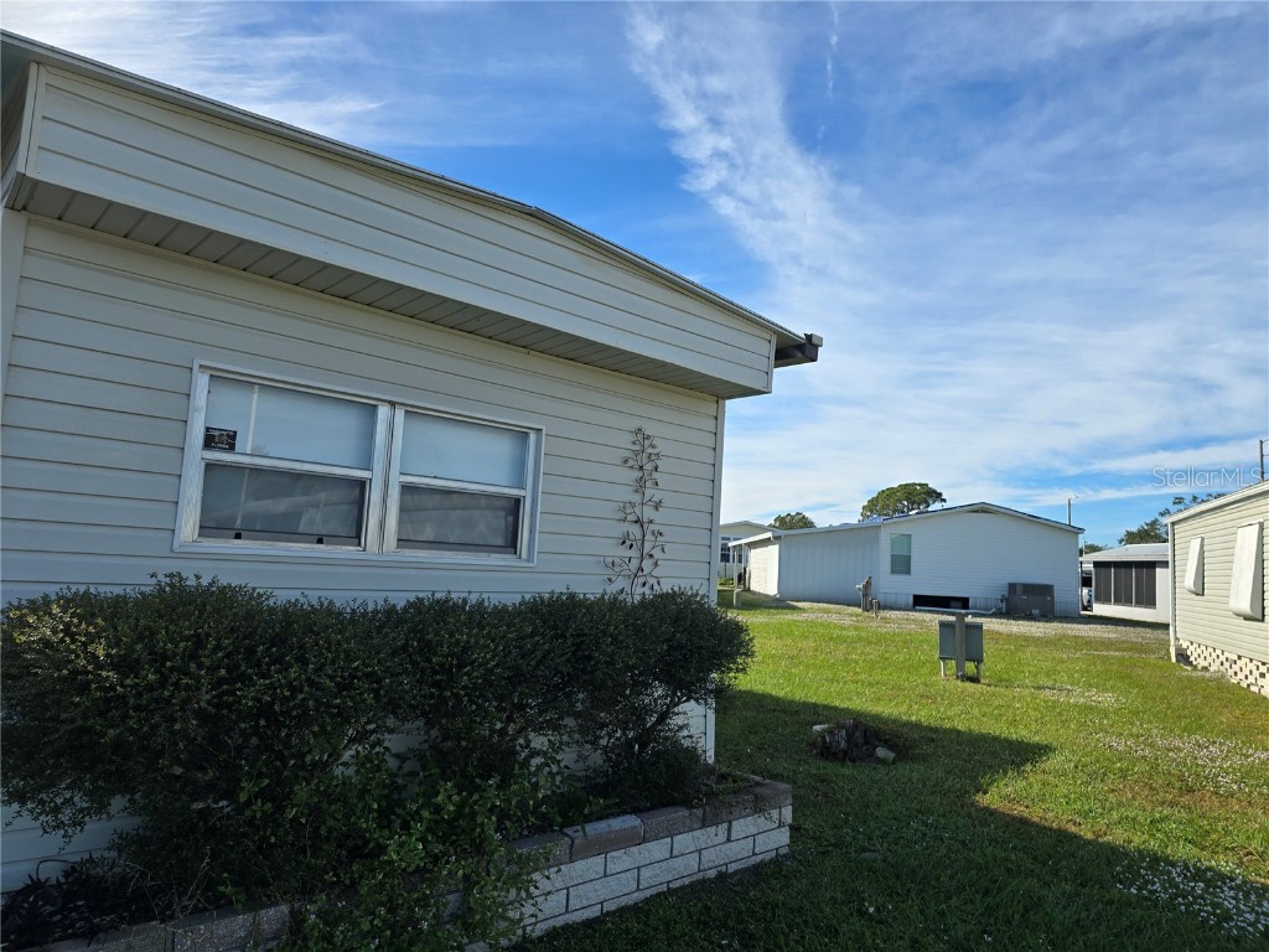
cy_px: 476
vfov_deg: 58.9
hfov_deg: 73.9
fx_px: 843
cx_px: 634
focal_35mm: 23
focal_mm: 6.3
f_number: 1.7
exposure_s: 1/694
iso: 12
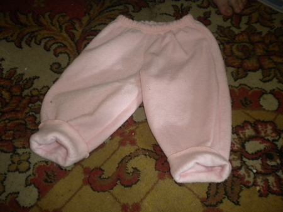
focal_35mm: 35
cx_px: 142
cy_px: 106
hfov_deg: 52.6
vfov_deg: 40.7
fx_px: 286
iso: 400
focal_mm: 6.3
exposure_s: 1/30
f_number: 3.1
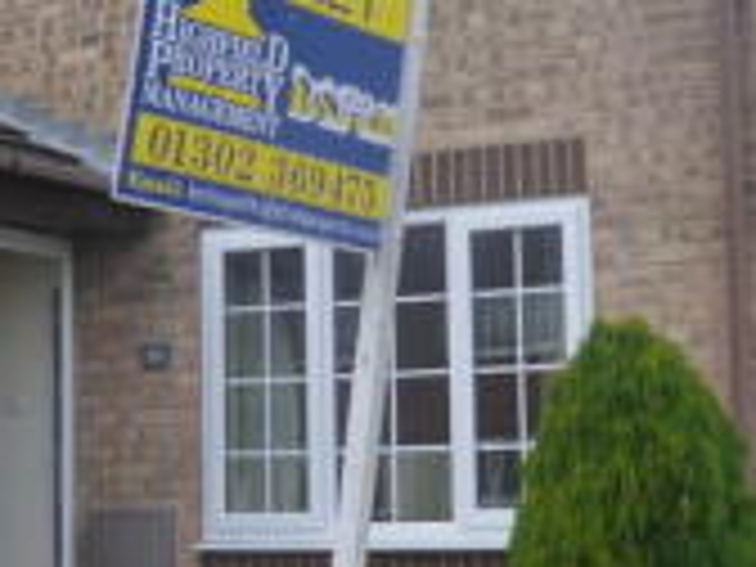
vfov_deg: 17.0
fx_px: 1900
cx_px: 376
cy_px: 263
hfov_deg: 22.5
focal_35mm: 87
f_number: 2.8
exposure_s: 1/320
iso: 160
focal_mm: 4.3
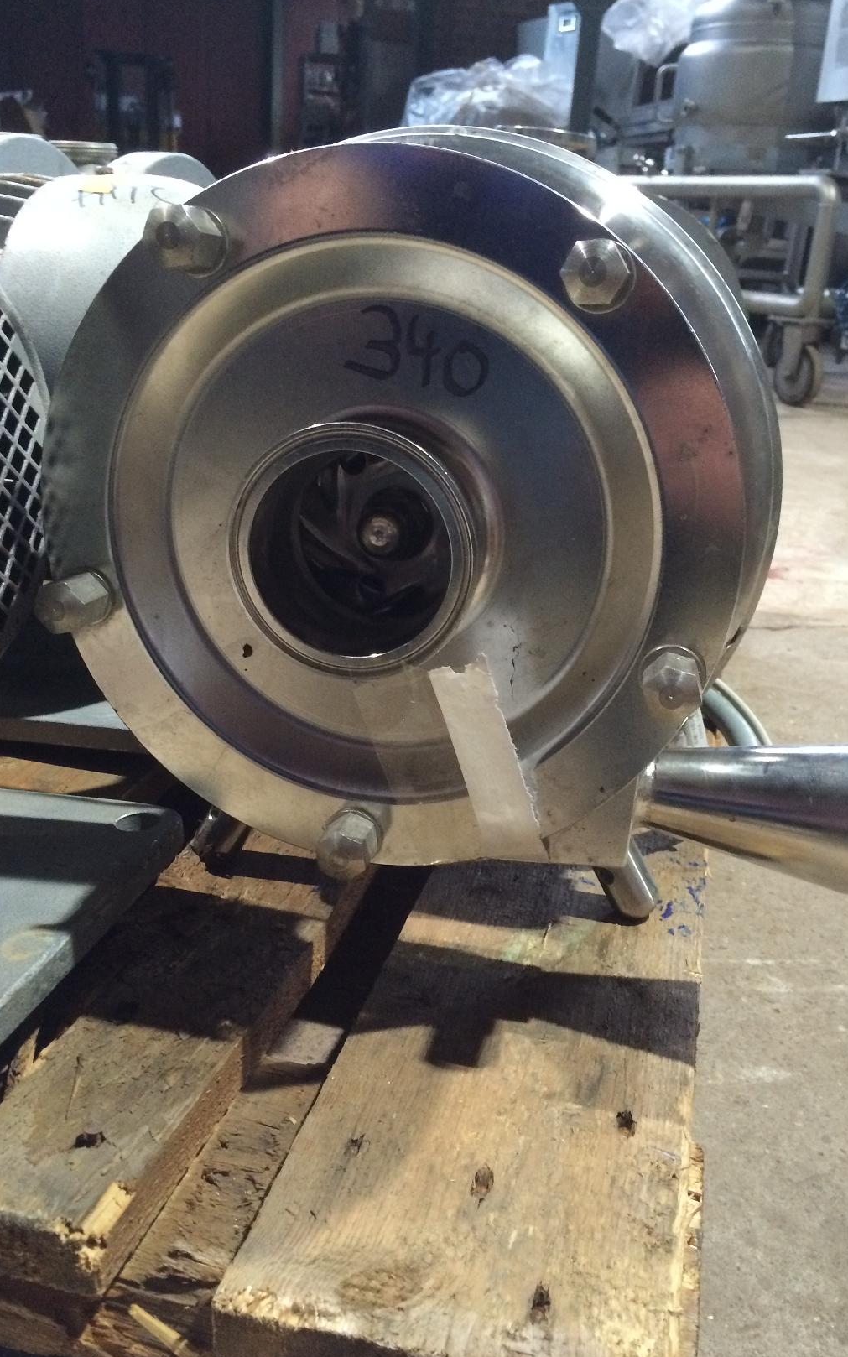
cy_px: 682
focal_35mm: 31
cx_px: 444
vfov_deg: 61.2
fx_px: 1146
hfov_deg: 40.6
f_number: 2.2
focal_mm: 4.15
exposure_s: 1/25
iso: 320
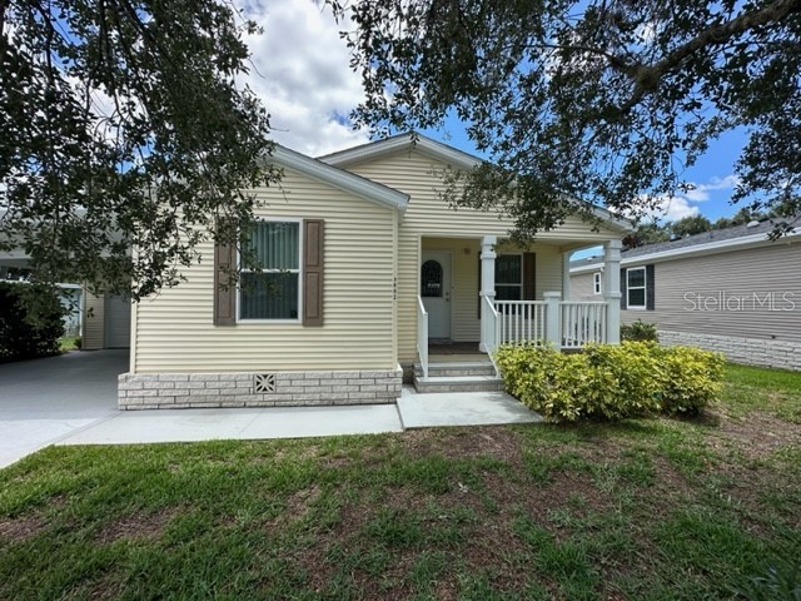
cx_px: 400
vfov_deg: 85.7
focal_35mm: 14
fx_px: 324
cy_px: 300
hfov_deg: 102.1
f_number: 2.2
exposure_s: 1/955
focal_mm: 2.22
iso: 40
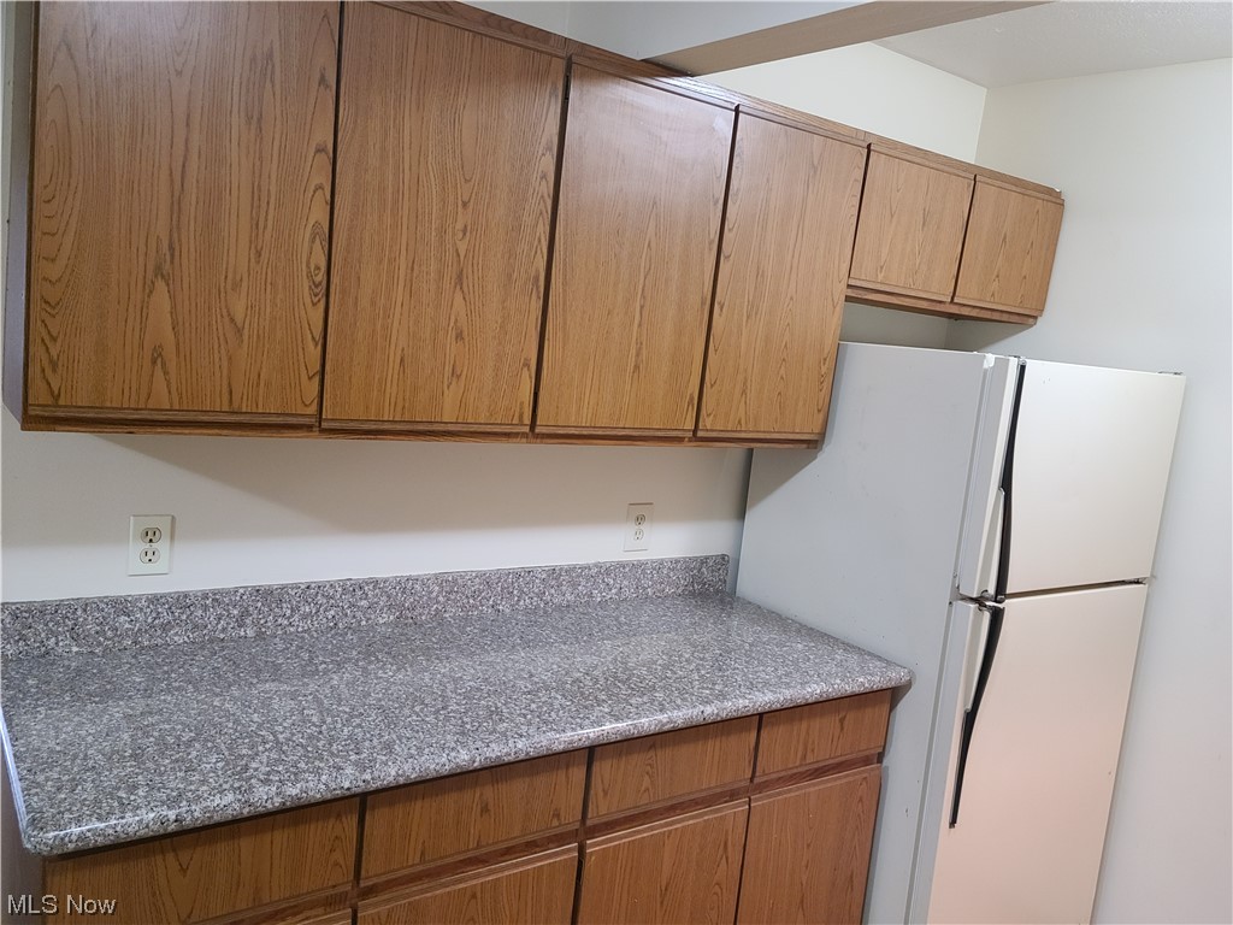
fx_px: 997
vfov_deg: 49.7
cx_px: 616
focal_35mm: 28
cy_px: 462
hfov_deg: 63.4
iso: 640
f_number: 2
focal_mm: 5.9
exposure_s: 1/40
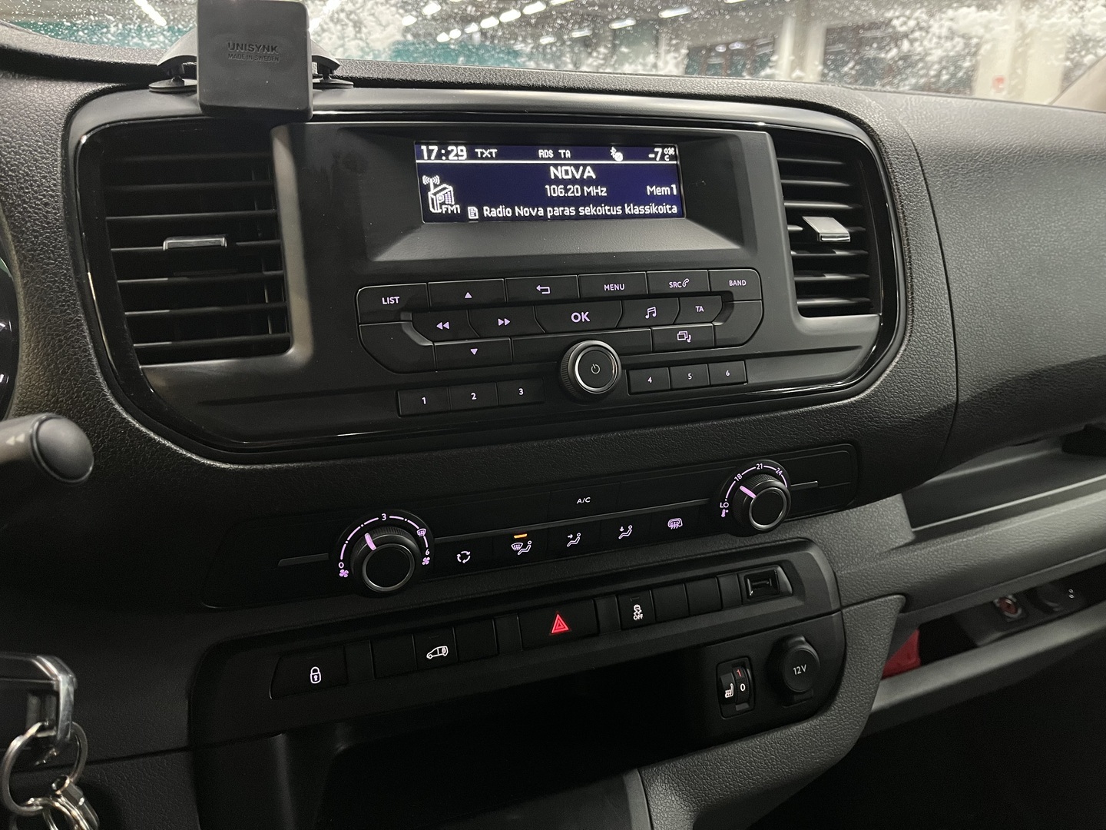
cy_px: 415
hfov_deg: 67.3
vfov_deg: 53.1
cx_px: 553
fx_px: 831
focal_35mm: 26
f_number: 1.6
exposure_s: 1/50
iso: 320
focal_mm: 5.1
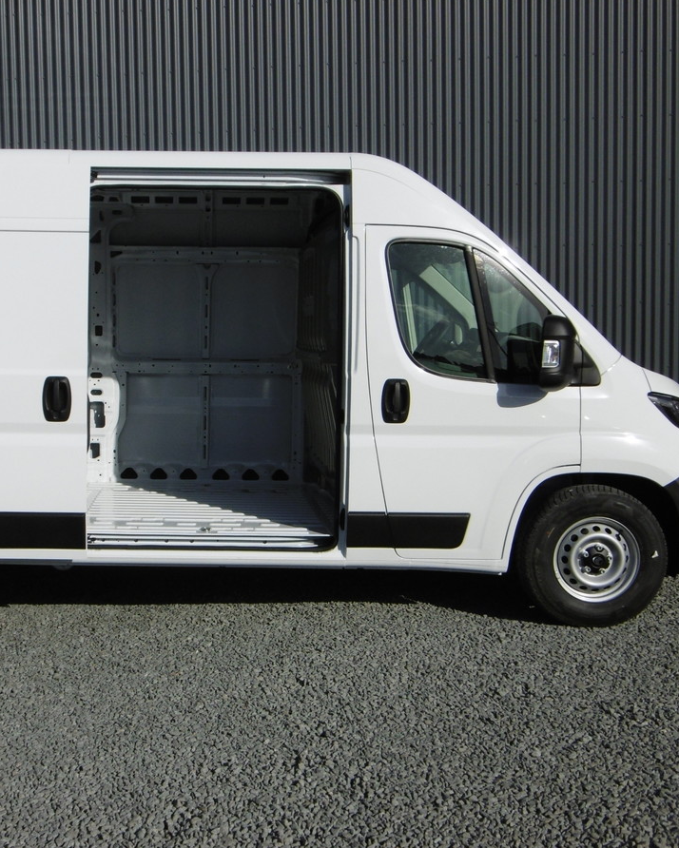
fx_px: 1055
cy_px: 422
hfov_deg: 35.2
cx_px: 204
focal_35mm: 42
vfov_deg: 43.8
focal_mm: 5.8
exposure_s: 1/400
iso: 100
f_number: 8.8
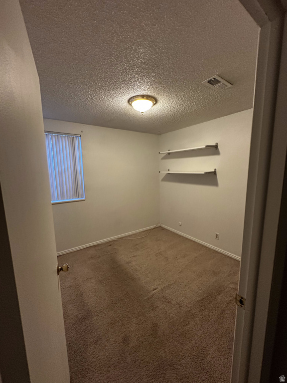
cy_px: 192
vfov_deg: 102.1
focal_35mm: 14
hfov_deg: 85.7
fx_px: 155
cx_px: 144
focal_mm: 2.22
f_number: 2.2
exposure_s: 1/60
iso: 400
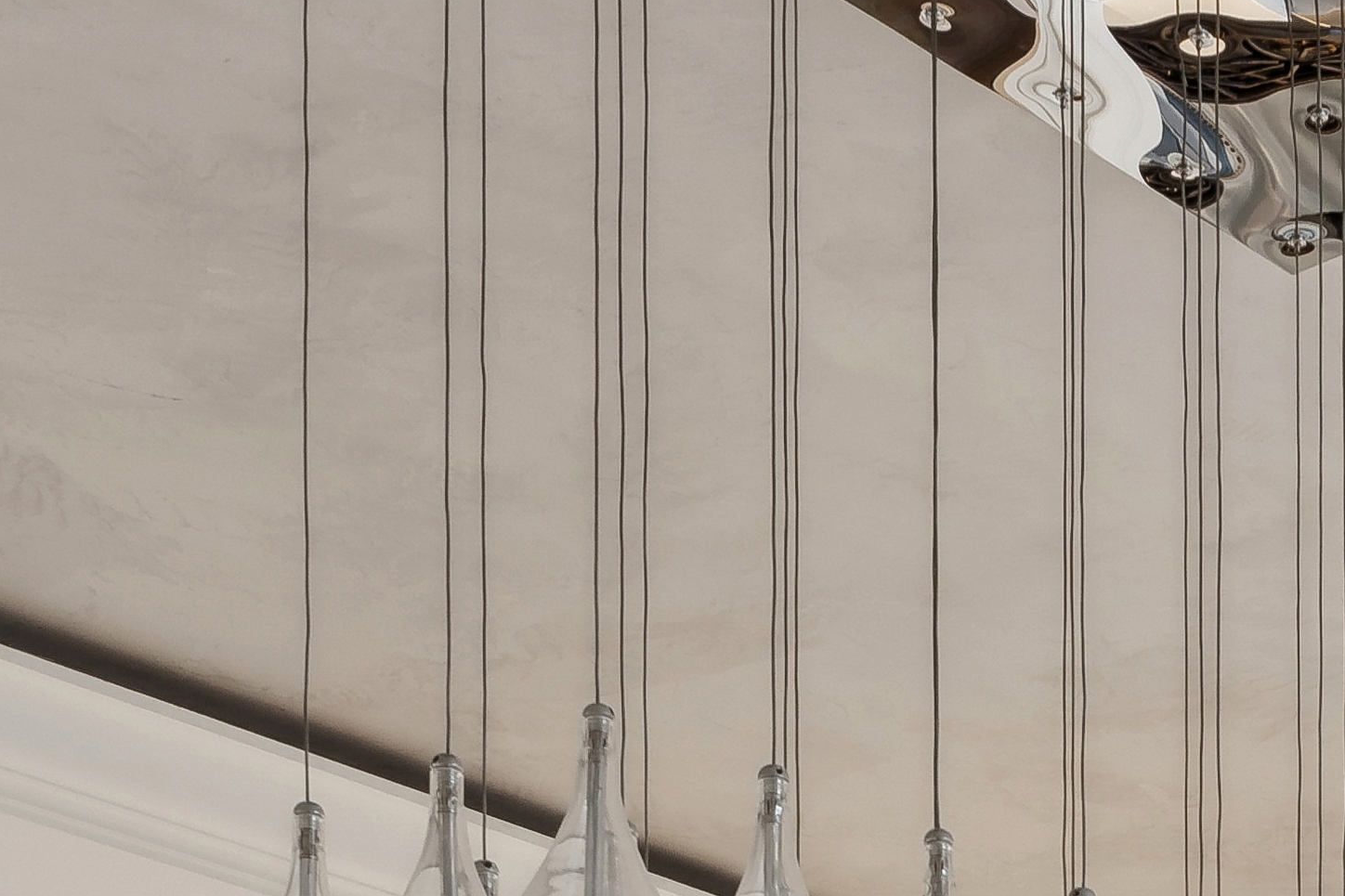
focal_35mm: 105
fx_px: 3922
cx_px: 1573
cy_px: 2264
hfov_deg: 18.5
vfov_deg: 10.8
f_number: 7.1
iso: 320
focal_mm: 16
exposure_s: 1/13
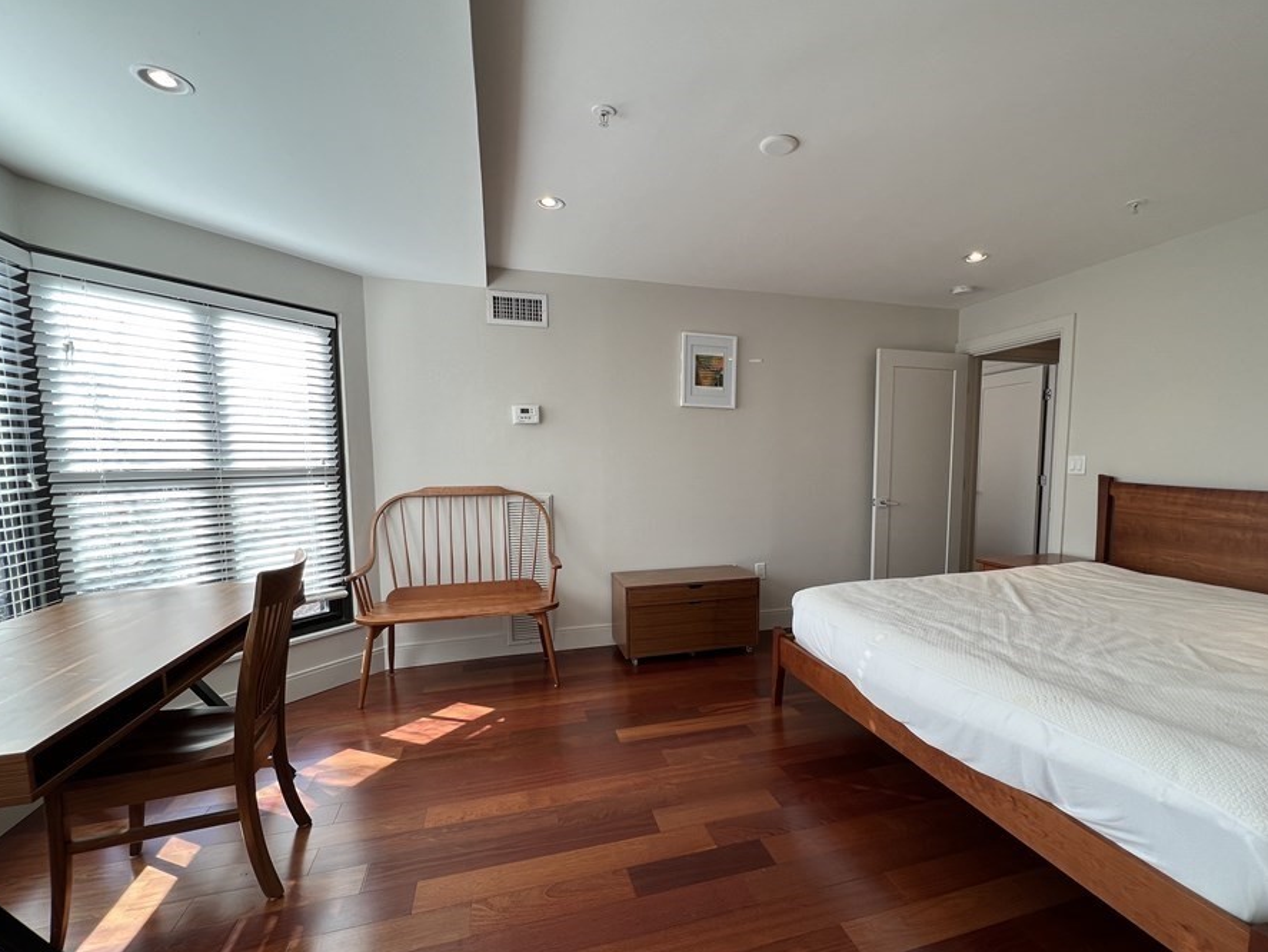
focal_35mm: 15
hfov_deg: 97.9
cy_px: 519
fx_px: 550
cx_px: 692
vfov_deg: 81.6
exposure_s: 1/120
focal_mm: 1.57
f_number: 1.8
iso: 40
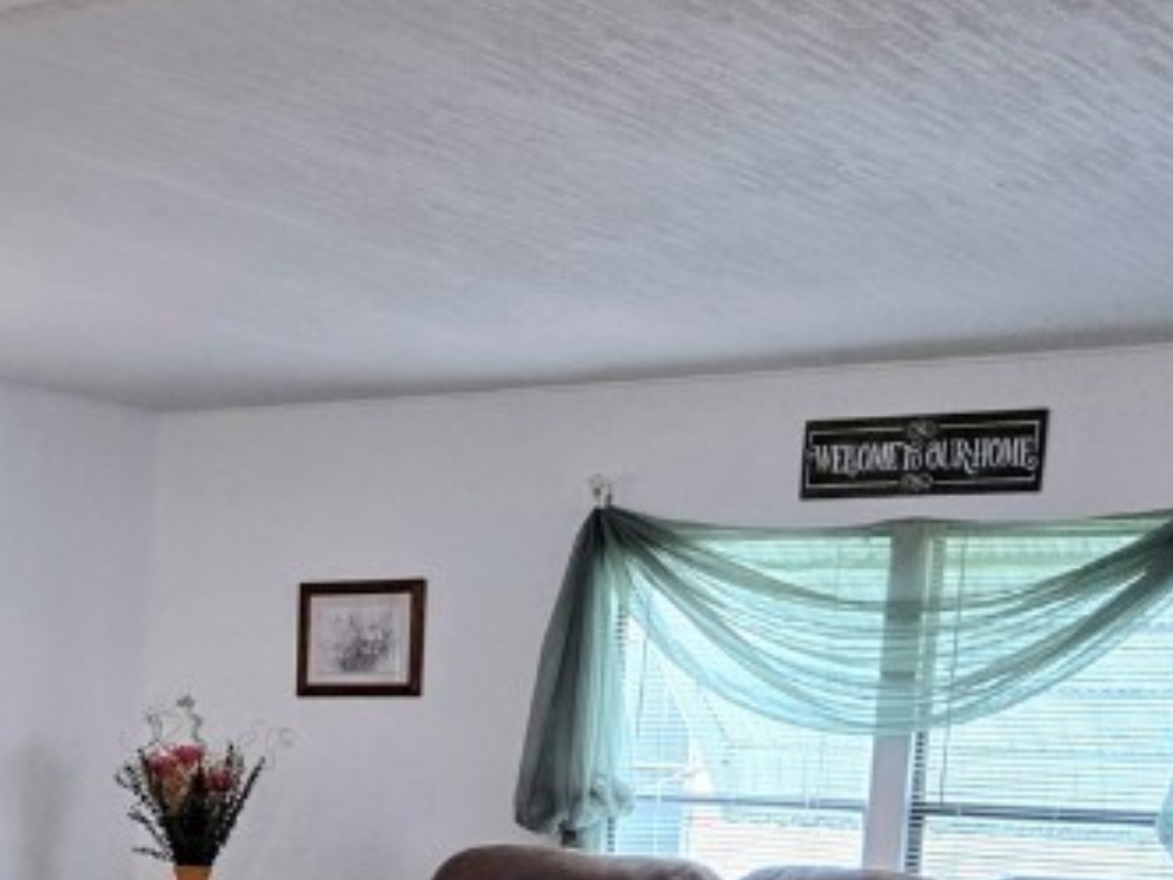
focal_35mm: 71
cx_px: -170
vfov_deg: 19.7
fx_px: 2406
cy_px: 1011
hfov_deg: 25.1
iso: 160
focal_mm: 5.4
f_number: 1.8
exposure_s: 1/120
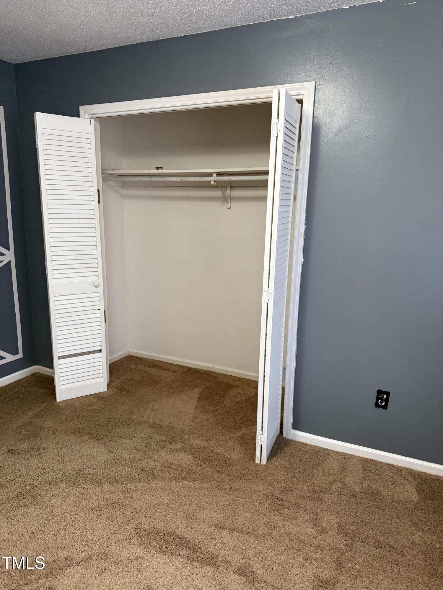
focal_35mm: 24
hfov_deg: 56.8
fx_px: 410
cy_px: 295
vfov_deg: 71.6
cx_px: 222
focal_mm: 6.76
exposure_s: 1/60
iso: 500
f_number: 1.78
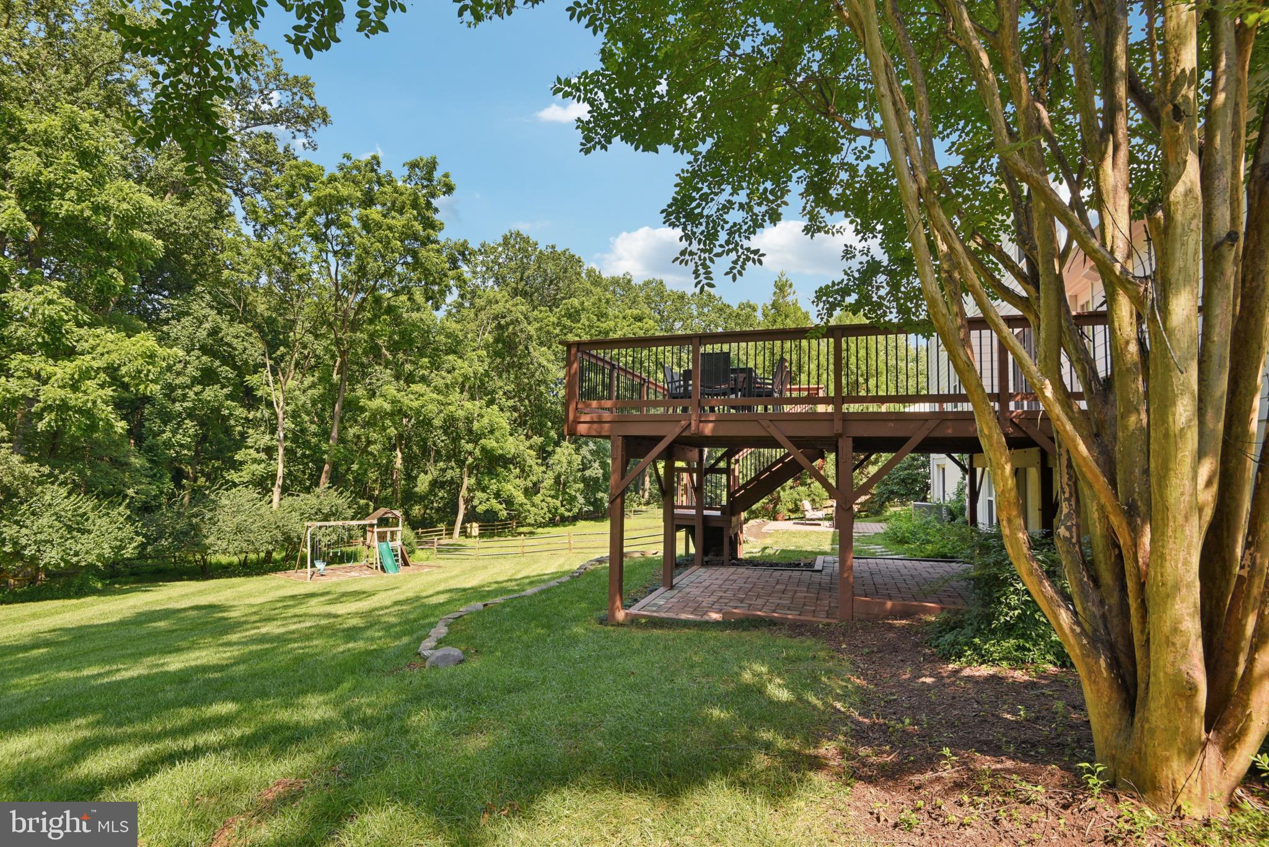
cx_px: 634
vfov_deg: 73.8
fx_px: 564
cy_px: 424
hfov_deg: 96.7
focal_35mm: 16
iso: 400
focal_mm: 16
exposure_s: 1/125
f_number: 8
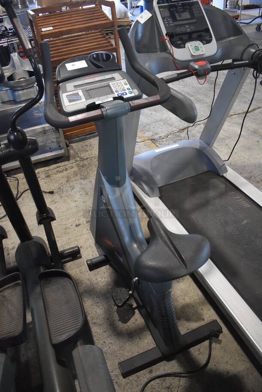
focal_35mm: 27
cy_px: 196
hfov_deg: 48.0
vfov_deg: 67.3
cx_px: 131
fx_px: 294
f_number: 3.5
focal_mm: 18
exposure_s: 1/125
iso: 1600
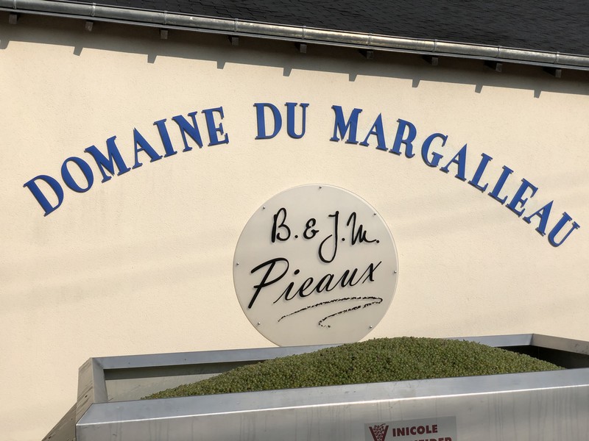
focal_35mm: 52
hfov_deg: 36.8
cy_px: 220
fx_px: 885
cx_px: 294
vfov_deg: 28.0
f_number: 2.4
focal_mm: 6
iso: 16
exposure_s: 1/3003
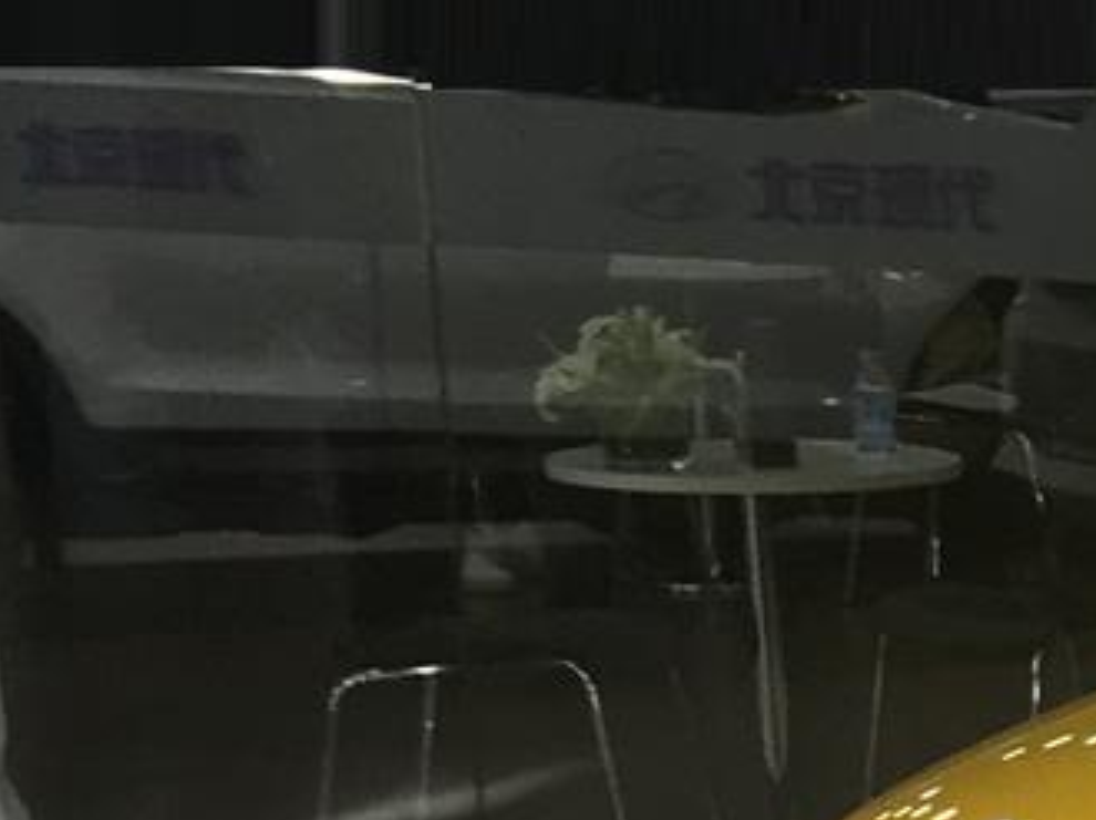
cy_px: 1484
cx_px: 3208
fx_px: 5695
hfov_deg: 9.0
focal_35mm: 180
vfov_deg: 8.0
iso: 25
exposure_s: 1/50
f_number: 2.2
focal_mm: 4.15
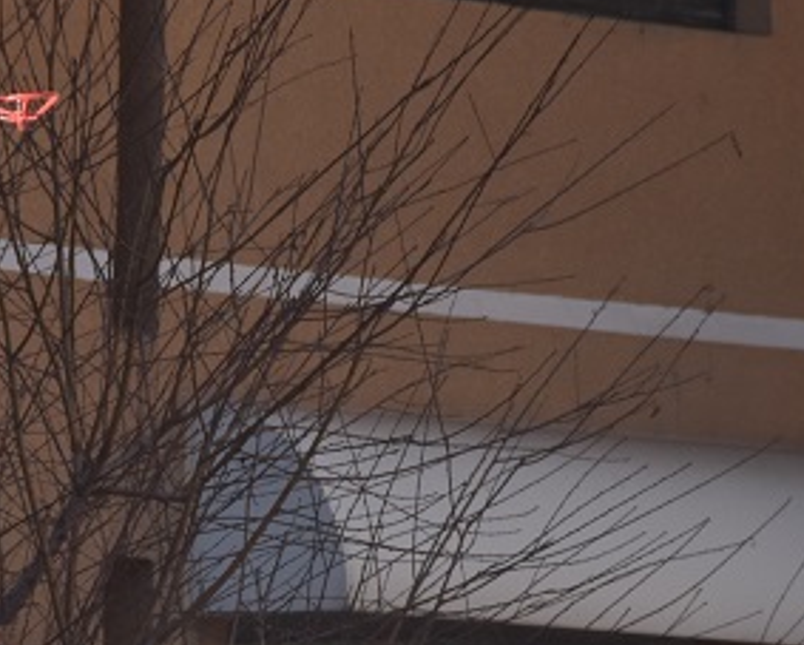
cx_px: 114
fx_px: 11934
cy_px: 591
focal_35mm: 501
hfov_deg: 3.9
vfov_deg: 3.1
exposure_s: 1/500
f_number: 8
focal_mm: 112
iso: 360
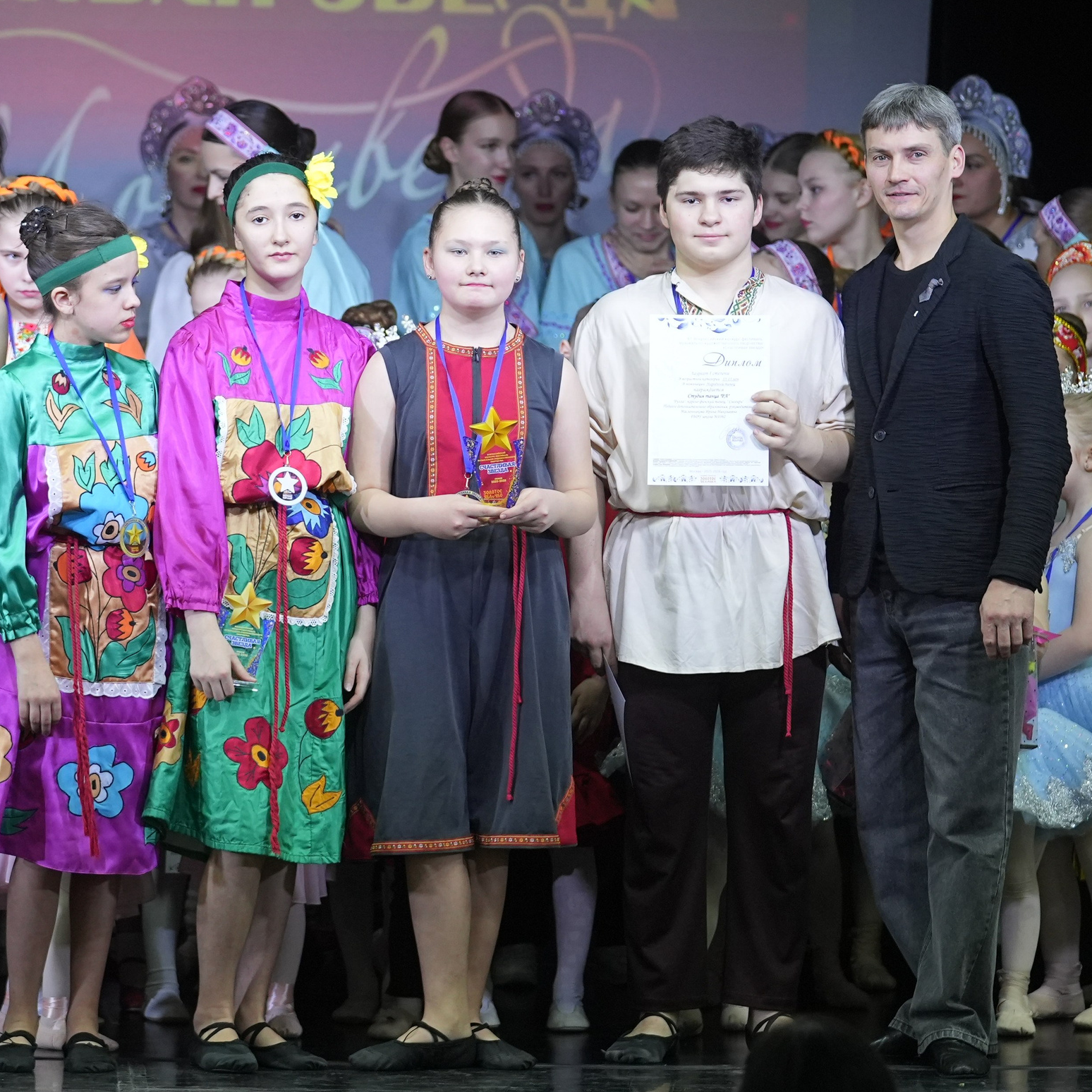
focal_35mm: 246
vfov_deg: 7.1
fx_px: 8780
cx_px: 392
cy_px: 498
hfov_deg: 7.1
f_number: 2.8
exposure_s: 1/320
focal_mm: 117
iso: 1600
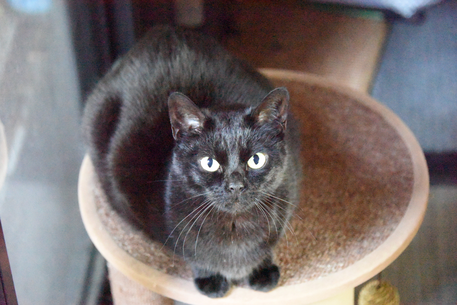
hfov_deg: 19.5
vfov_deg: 13.0
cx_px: 228
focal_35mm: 105
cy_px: 152
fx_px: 1333
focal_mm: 105
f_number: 5.3
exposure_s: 1/100
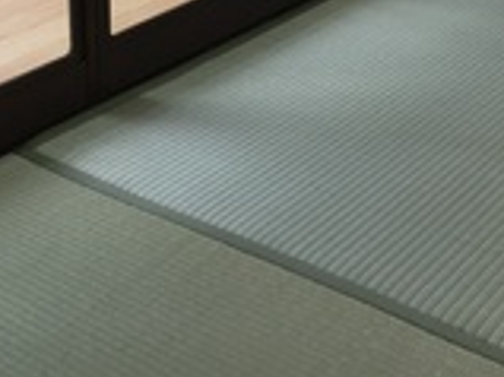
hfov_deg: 26.4
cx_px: 138
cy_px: 43
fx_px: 1062
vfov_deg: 19.8
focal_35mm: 73
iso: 40
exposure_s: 1/30
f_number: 2.2
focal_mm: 4.15
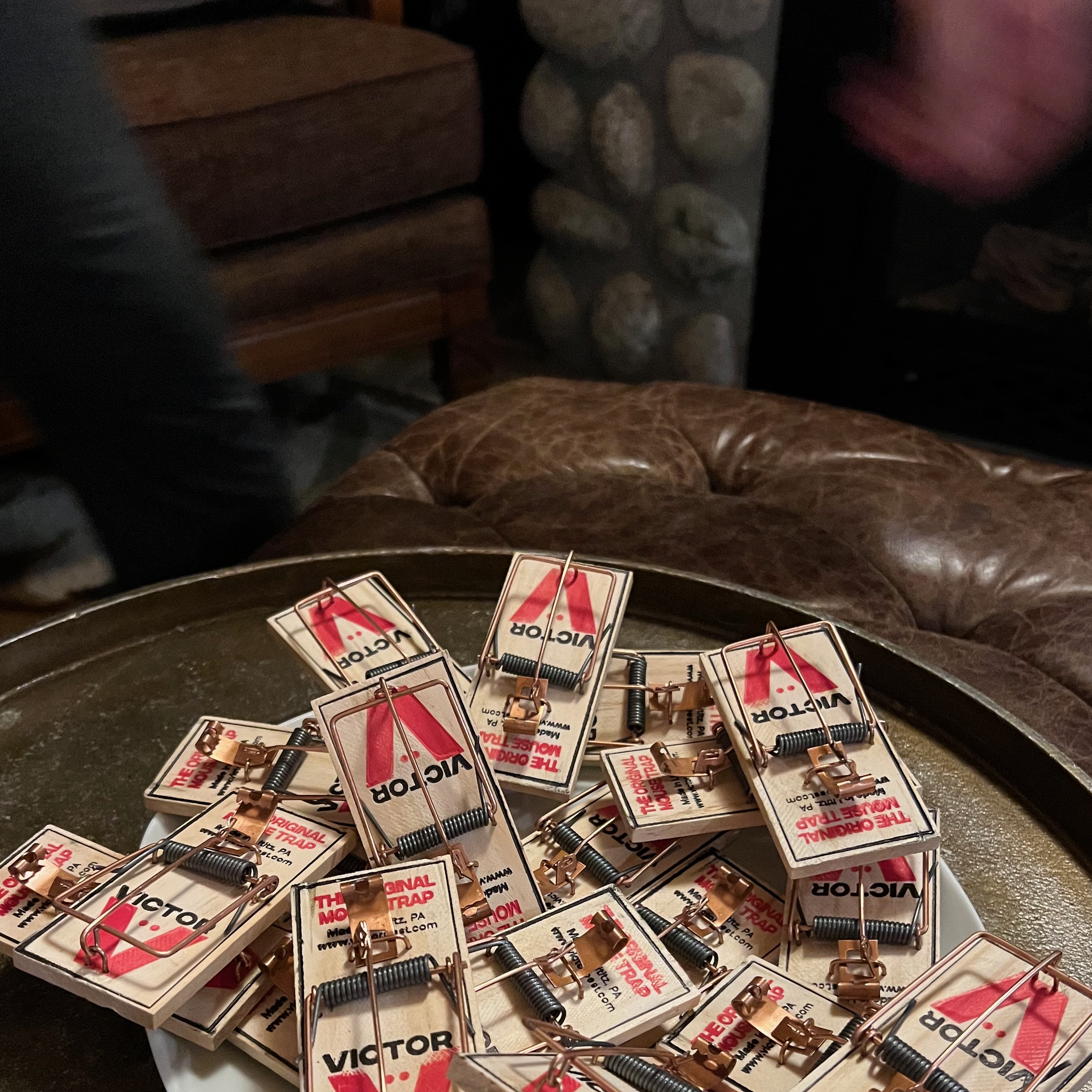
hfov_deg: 48.4
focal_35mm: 34
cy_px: 798
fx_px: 1213
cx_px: 541
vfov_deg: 47.0
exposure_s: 1/40
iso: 640
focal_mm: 5.7
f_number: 1.5
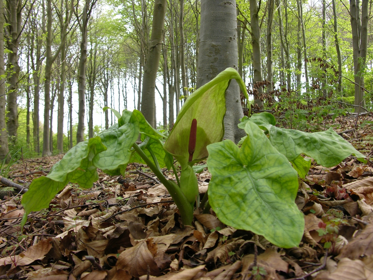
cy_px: 140
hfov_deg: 51.4
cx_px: 186
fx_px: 388
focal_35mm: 36
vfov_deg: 39.7
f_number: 4.5
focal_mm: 9.2
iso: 50
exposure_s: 1/42
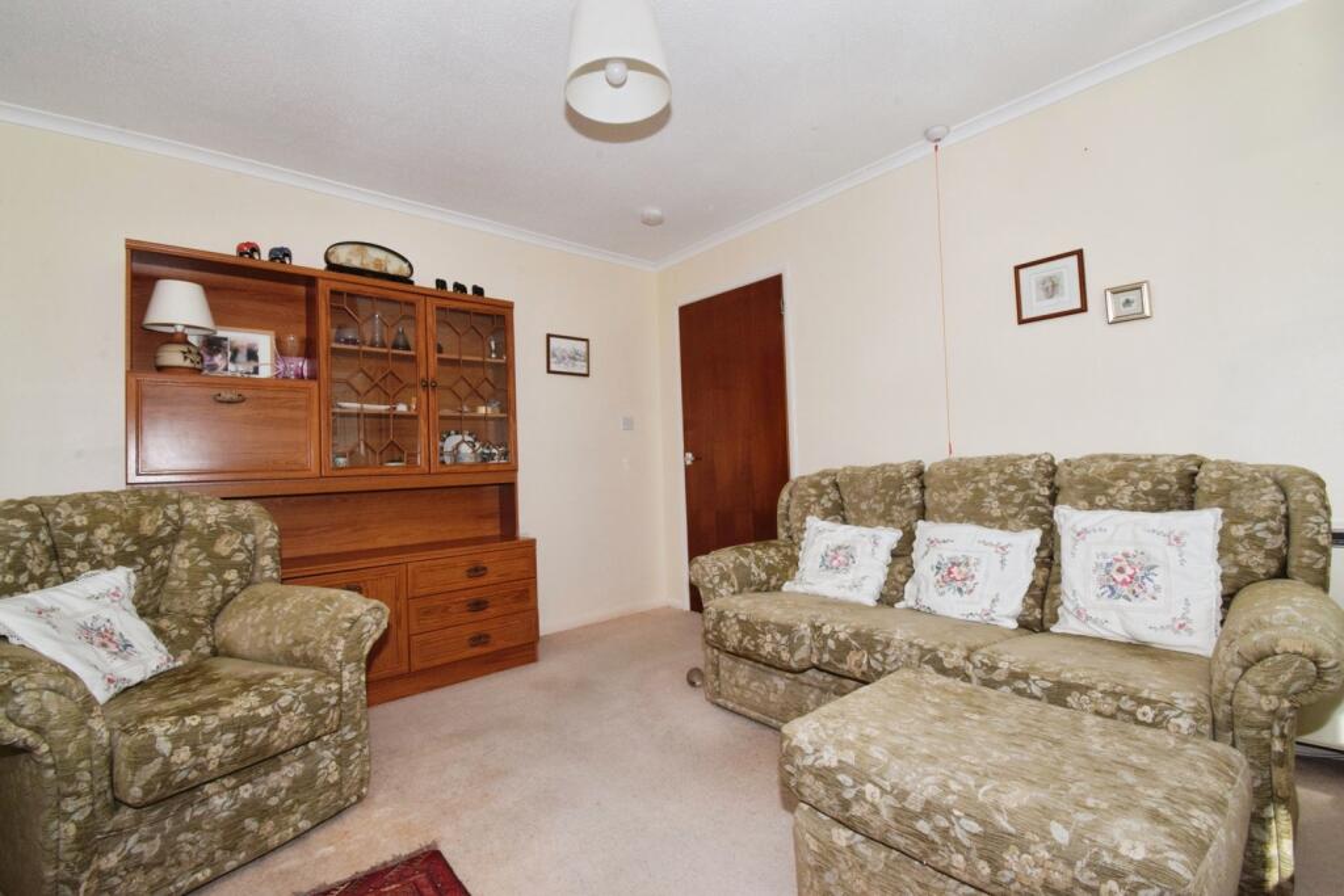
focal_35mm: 15
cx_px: 672
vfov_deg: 77.3
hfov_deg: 100.4
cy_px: 448
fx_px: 560
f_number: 18
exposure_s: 1/60
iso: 1000
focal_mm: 10
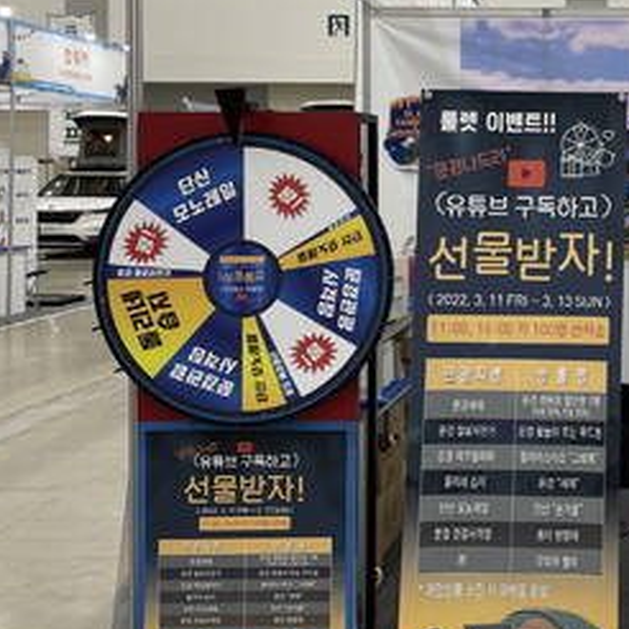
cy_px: 176
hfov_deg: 28.8
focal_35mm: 56
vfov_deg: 30.2
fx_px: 1151
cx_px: 614
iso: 100
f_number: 1.6
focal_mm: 4.2
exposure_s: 1/120
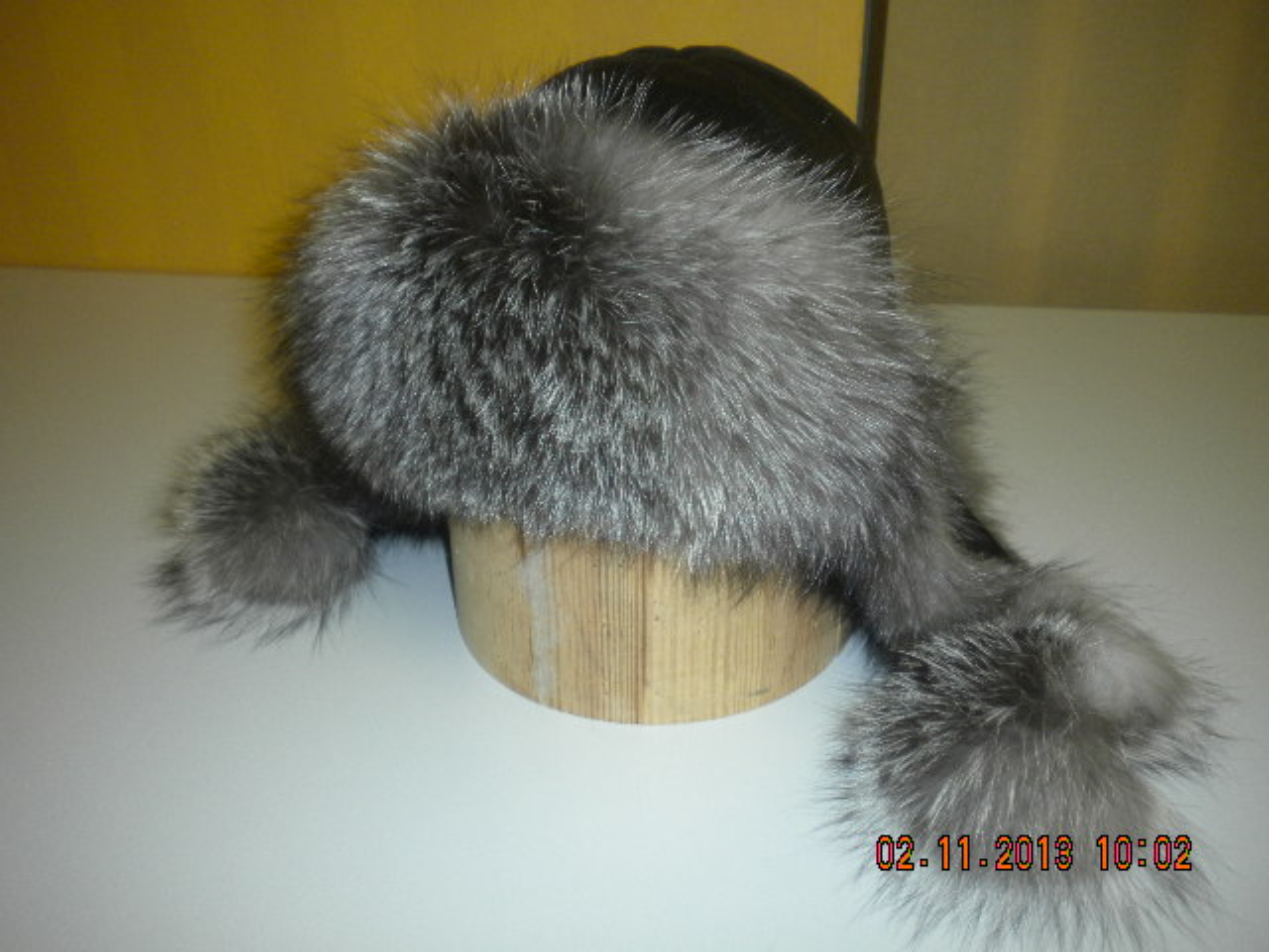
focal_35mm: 35
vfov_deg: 40.7
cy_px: 476
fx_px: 1283
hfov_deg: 52.6
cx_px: 634
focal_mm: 6.3
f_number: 3.1
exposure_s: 1/30
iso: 200
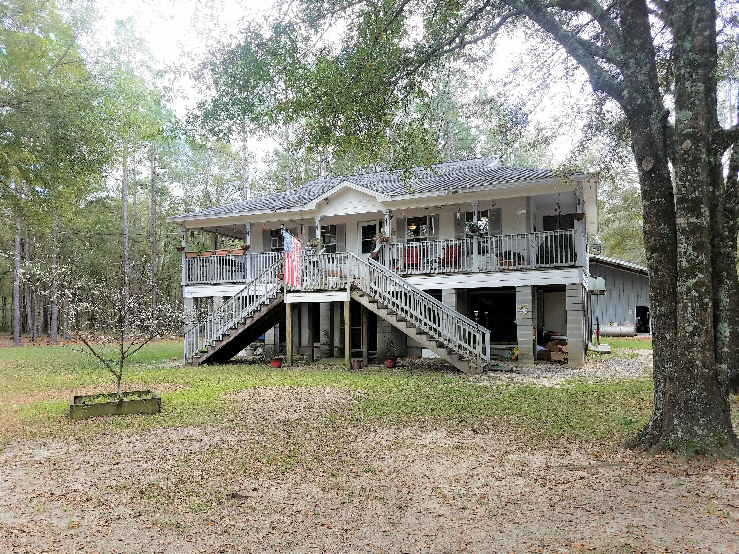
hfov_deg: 67.3
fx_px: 555
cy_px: 277
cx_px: 370
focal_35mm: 26
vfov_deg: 53.1
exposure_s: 1/315
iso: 50
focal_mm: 4.2
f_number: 1.7
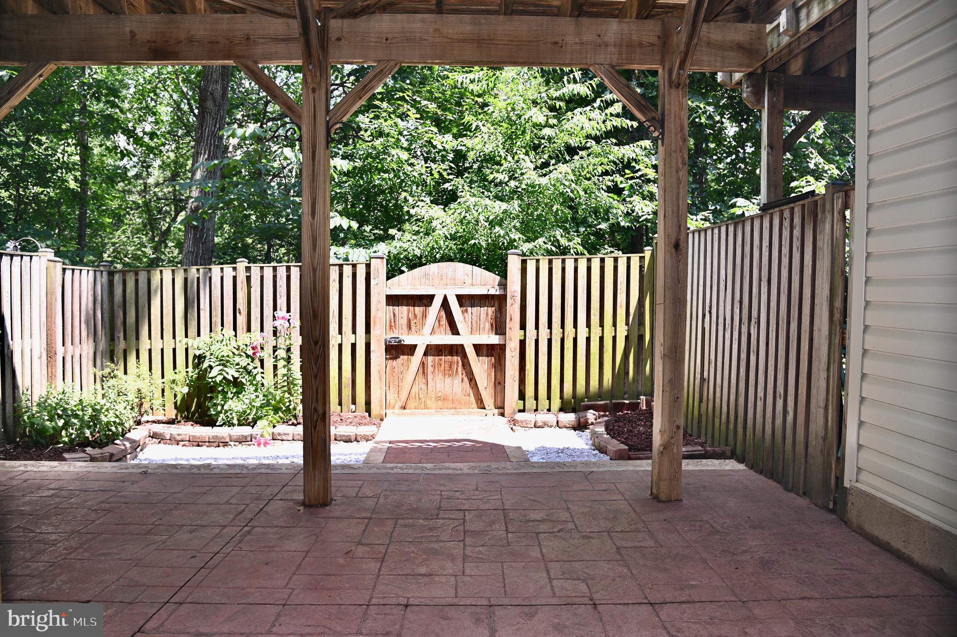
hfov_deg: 73.8
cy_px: 318
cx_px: 478
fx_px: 637
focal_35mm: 24
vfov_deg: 53.1
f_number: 5
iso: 100
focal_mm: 24
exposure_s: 1/100
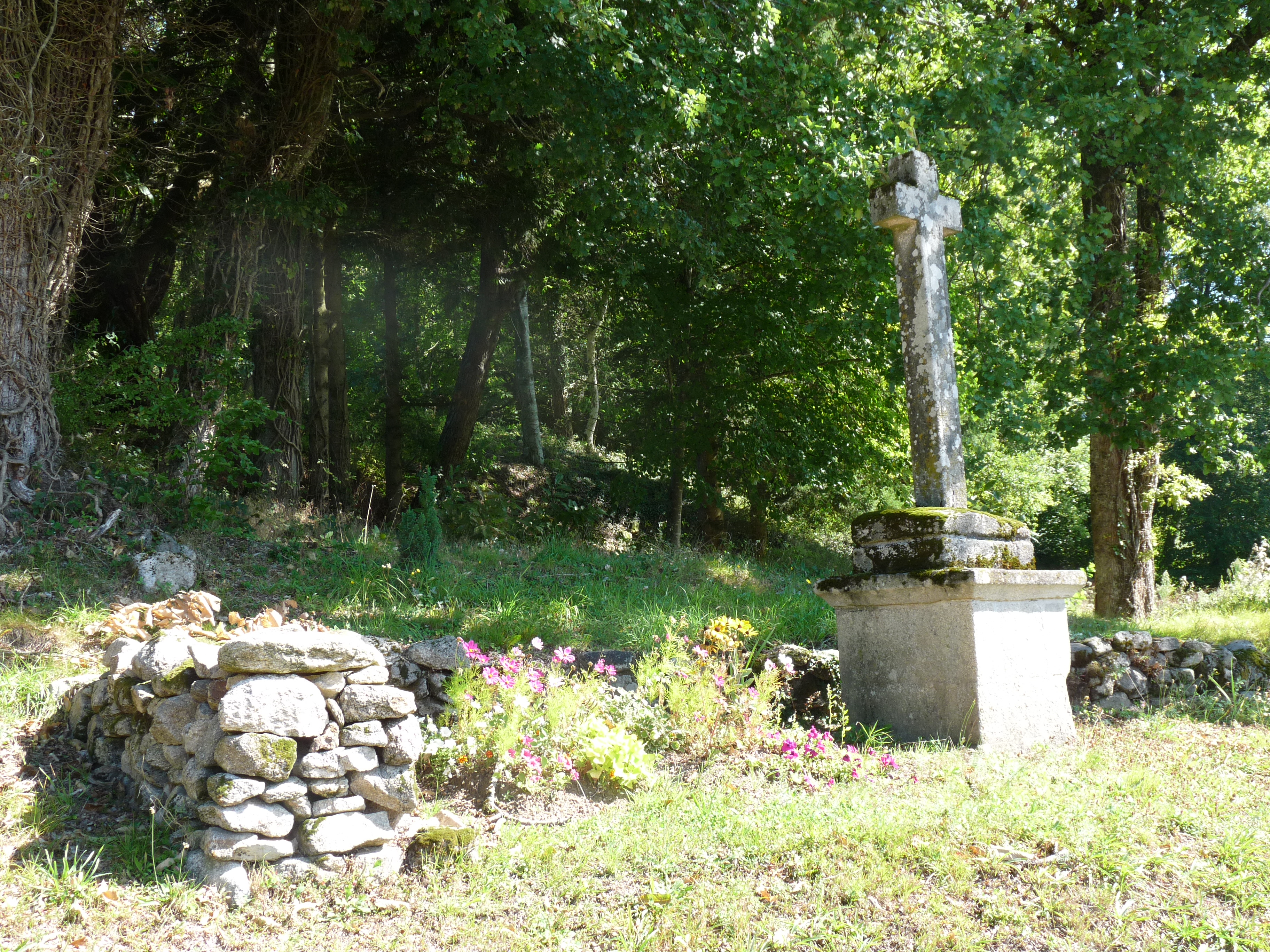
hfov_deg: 47.9
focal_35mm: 39
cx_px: 635
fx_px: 1431
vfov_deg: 36.8
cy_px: 476
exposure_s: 1/125
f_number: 4
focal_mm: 6.9
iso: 100
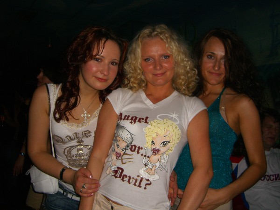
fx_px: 307
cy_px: 105
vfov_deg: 37.7
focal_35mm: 38
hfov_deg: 49.0
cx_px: 140
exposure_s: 1/60
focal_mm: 7.9
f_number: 2.8
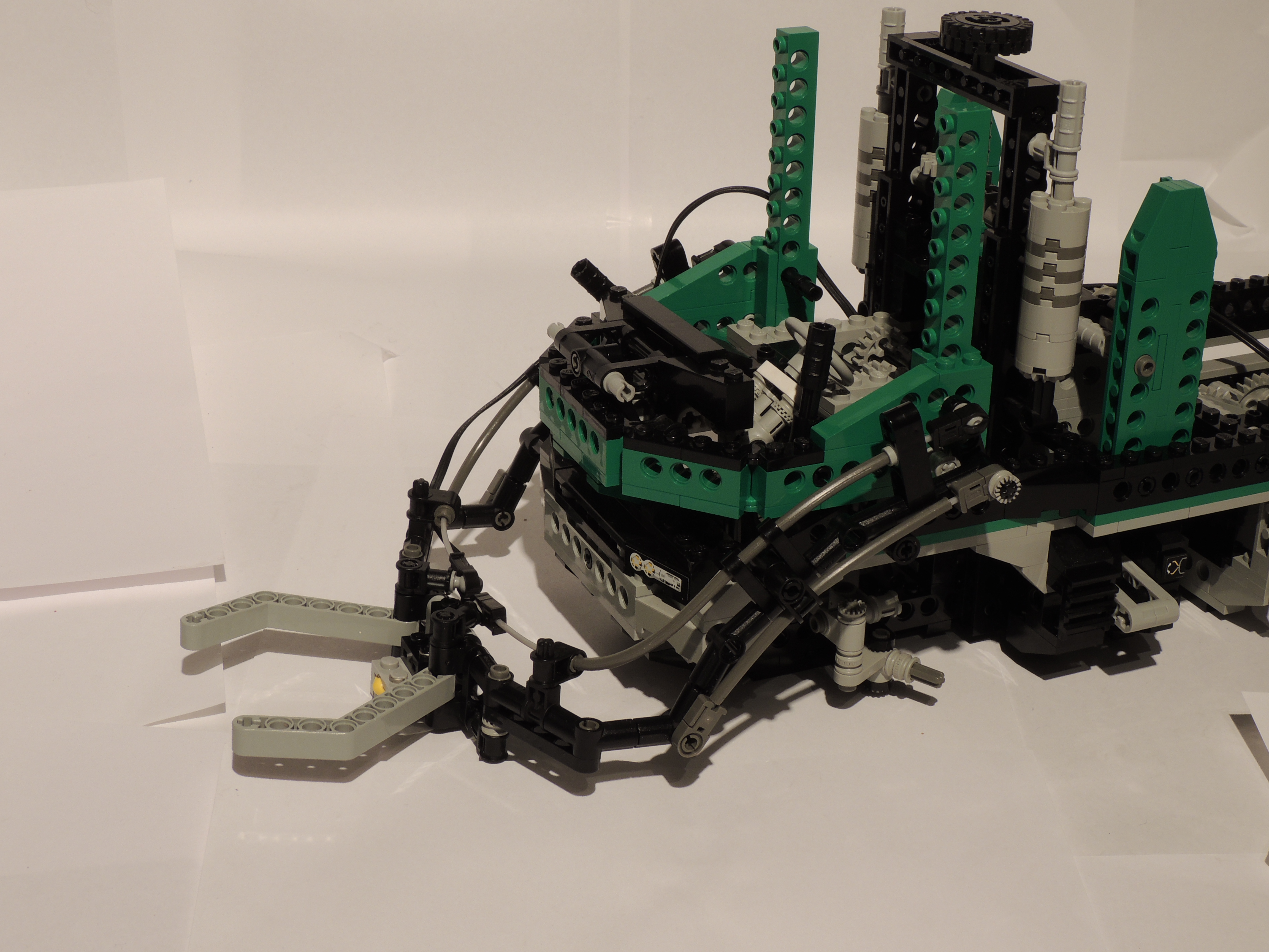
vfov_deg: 26.6
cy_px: 476
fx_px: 2016
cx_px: 634
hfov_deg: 34.9
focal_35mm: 55
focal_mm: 9.8
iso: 100
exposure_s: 1/2.5
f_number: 6.5
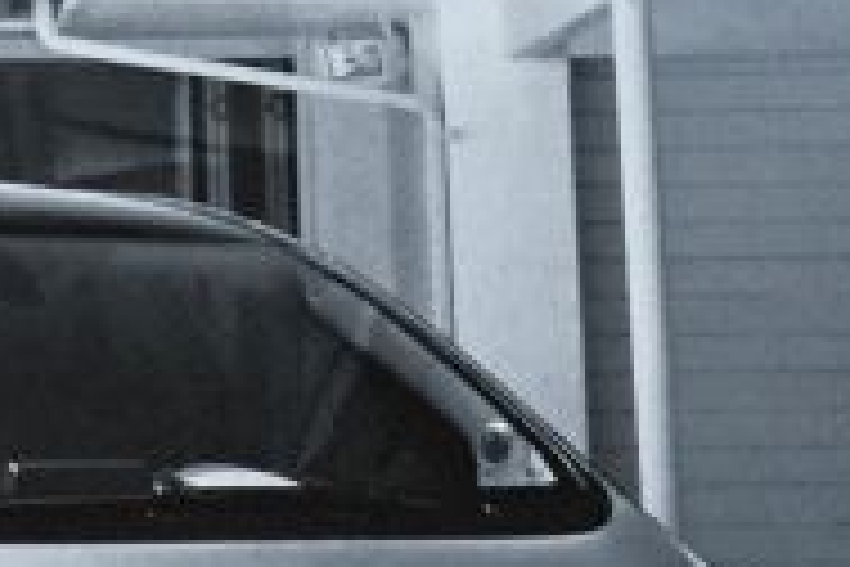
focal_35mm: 189
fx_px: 4462
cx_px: -25
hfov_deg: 10.8
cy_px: 490
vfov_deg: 7.3
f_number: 4
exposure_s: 1/1000
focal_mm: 24.3
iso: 6400
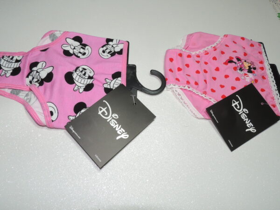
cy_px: 105
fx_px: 194
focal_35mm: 24
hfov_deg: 71.6
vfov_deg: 56.8
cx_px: 140
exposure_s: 1/40
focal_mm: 4.3
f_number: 6.6
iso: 250
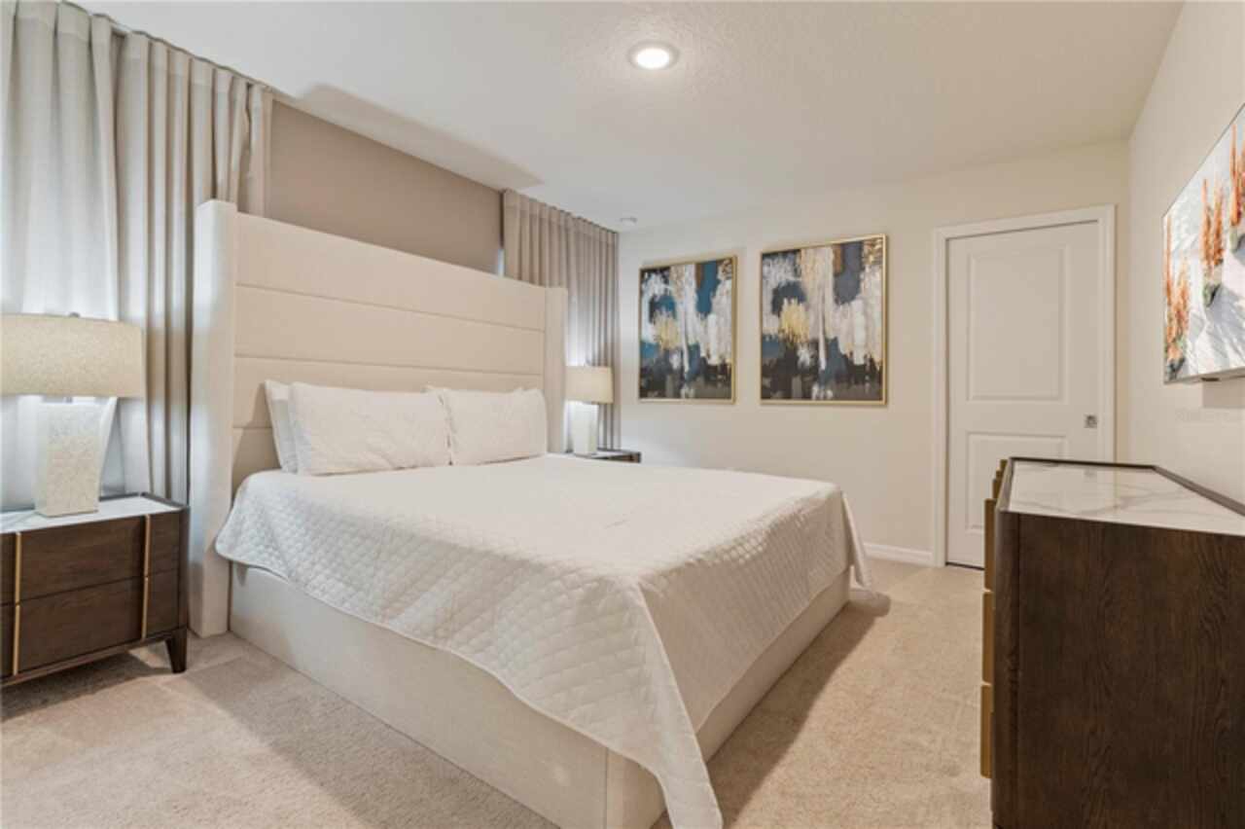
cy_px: 414
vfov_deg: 73.7
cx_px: 622
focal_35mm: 16
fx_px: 553
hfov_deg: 96.8
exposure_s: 1.3
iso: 500
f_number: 8
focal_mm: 16
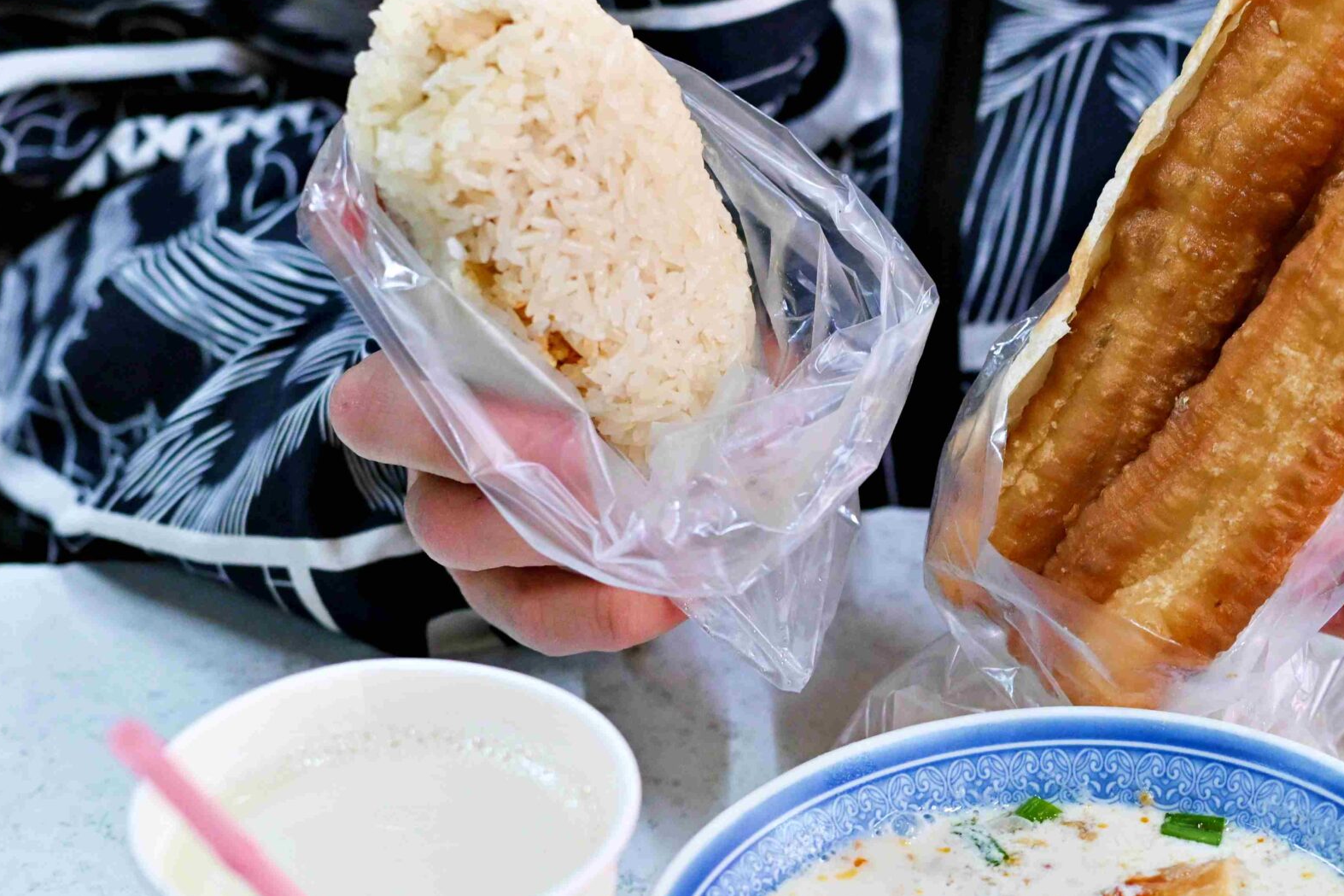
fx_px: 4554
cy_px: 557
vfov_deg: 11.2
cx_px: 986
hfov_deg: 16.7
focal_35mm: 122
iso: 1600
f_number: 3.2
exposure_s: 1/160
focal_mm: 50
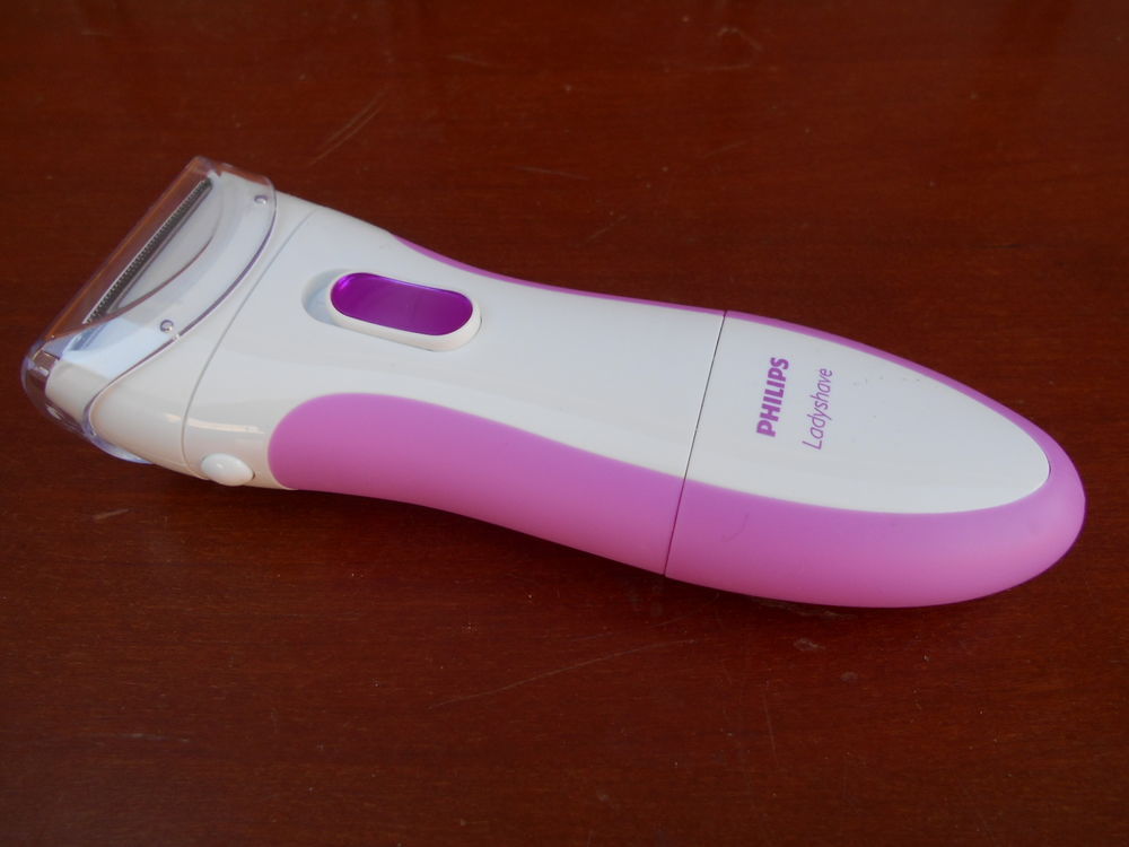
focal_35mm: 26
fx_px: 848
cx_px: 564
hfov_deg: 67.3
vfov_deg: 53.1
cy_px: 424
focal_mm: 4.6
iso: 80
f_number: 3.2
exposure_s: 1/100
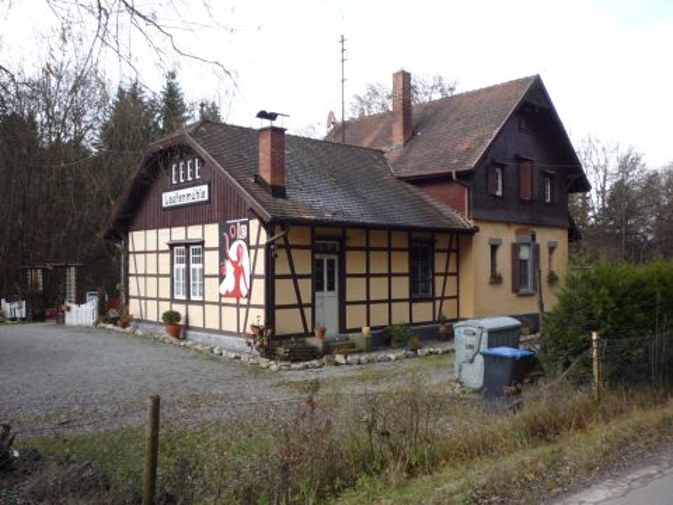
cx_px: 336
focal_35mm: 32
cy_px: 252
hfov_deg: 56.8
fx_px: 622
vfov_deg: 44.2
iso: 100
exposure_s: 1/100
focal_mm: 5.2
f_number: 3.3
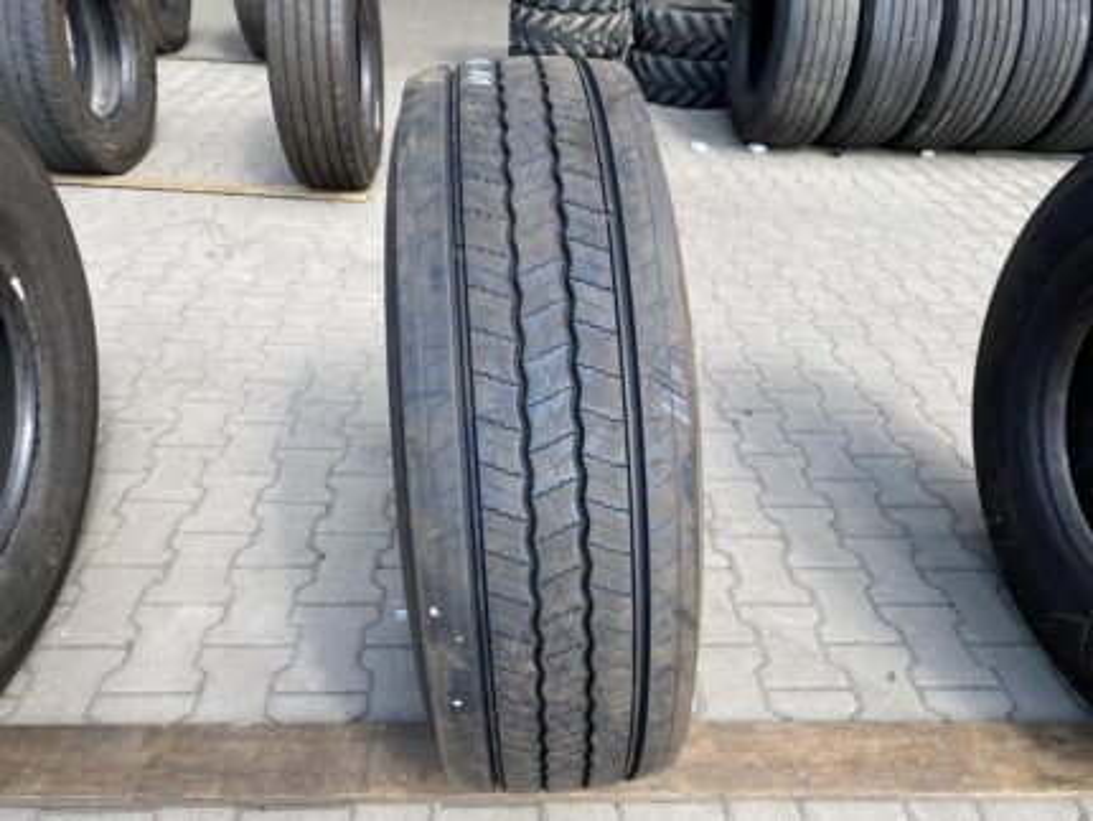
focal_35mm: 26
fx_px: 821
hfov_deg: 67.3
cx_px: 546
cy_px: 410
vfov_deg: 53.1
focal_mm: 4.25
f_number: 1.8
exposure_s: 1/669
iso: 32
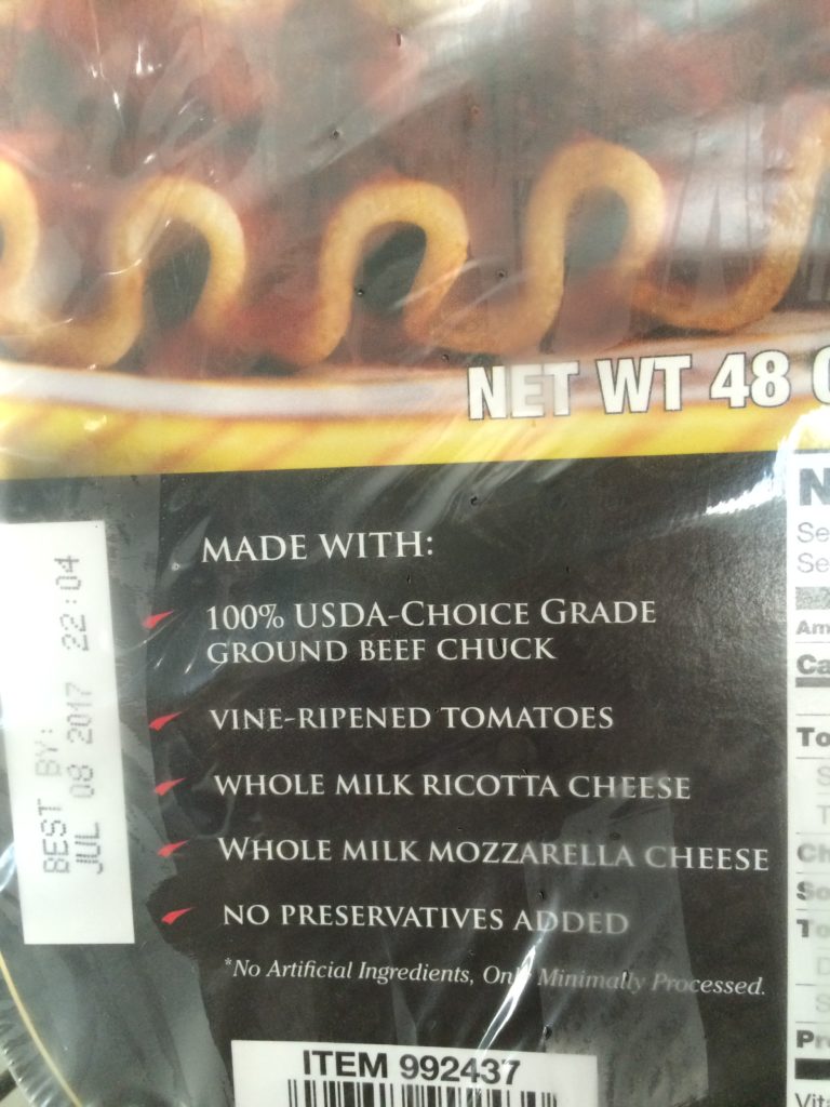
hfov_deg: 48.2
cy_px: 554
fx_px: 927
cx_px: 415
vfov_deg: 61.7
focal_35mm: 29
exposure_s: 1/33
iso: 320
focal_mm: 4.15
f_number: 2.2
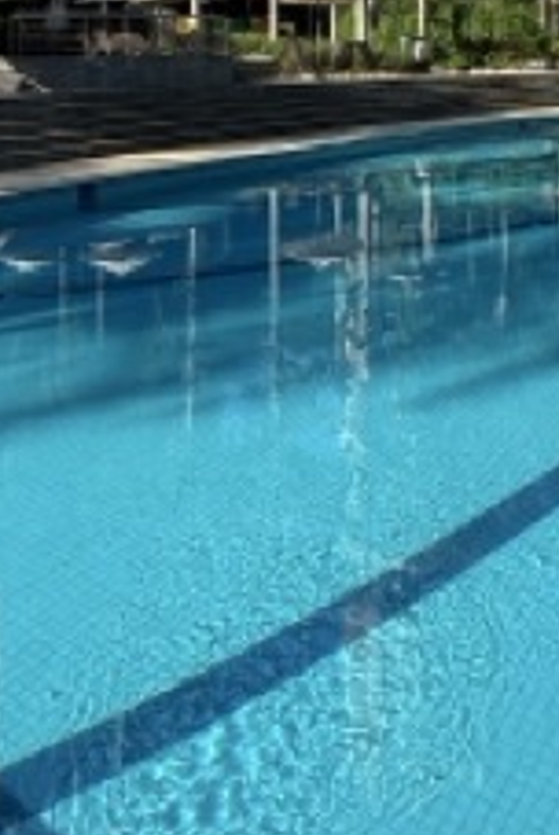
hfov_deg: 32.3
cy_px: -51
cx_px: 401
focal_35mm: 41
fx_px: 952
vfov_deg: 39.9
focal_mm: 2.22
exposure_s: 1/812
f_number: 2.2
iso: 40
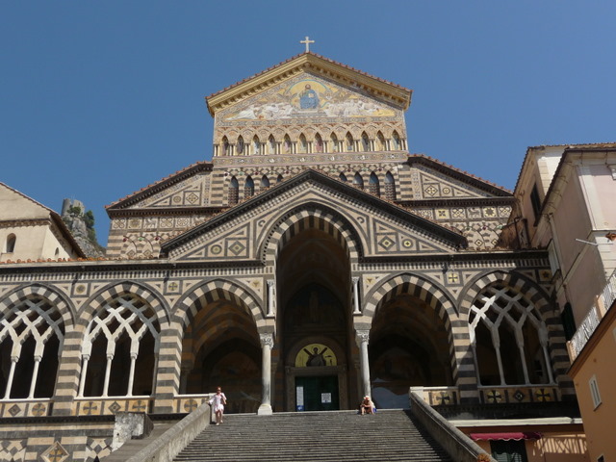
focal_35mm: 43
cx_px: 308
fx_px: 765
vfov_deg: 33.6
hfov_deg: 43.9
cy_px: 231
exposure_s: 1/1000
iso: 100
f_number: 4
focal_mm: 7.1
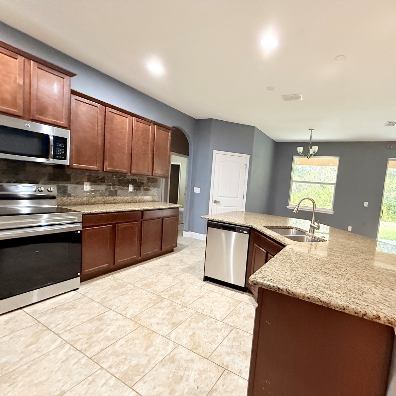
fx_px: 220
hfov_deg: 82.7
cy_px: 203
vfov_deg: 83.9
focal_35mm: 17
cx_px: 242
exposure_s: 1/60
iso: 800
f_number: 2.2
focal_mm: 2.22
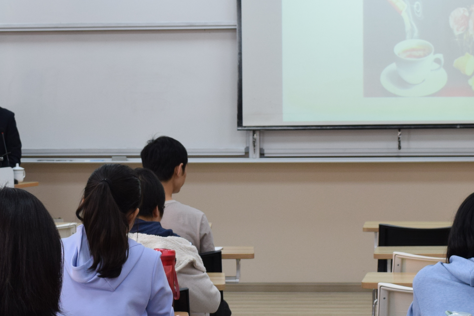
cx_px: 227
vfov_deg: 13.0
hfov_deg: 19.5
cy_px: 206
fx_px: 1382
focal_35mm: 105
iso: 800
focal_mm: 32
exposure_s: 1/50
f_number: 7.1
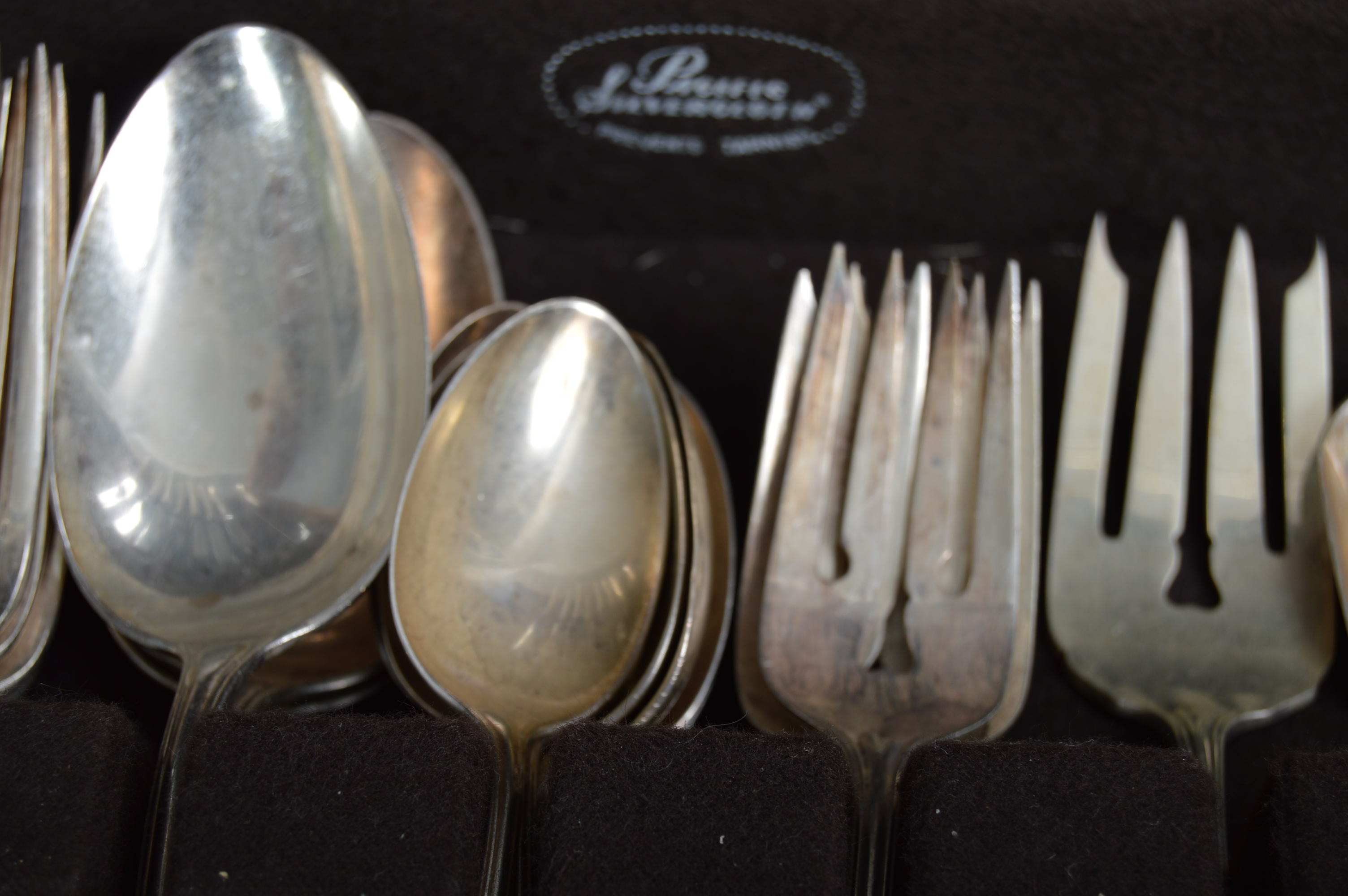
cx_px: 674
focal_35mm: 78
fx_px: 2918
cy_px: 448
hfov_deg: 26.0
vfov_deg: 17.5
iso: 100
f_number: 7.1
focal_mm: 52
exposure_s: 1/160
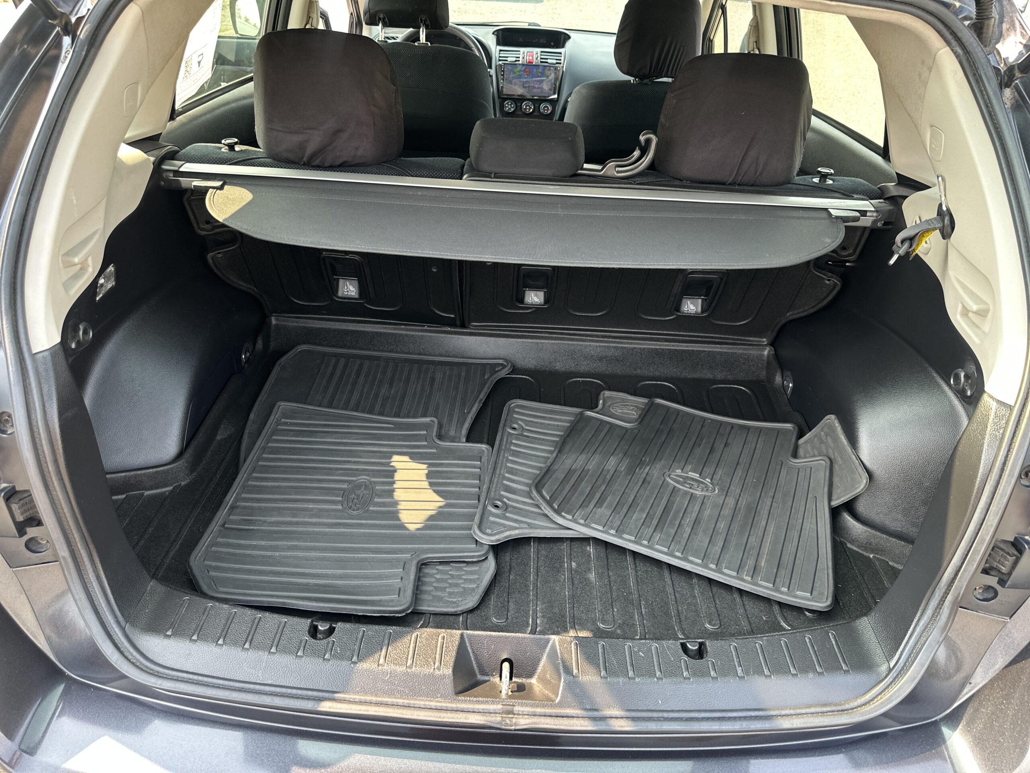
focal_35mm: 24
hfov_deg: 71.6
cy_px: 386
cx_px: 515
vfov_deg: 56.8
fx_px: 714
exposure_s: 1/121
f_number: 1.78
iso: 80
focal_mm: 6.86
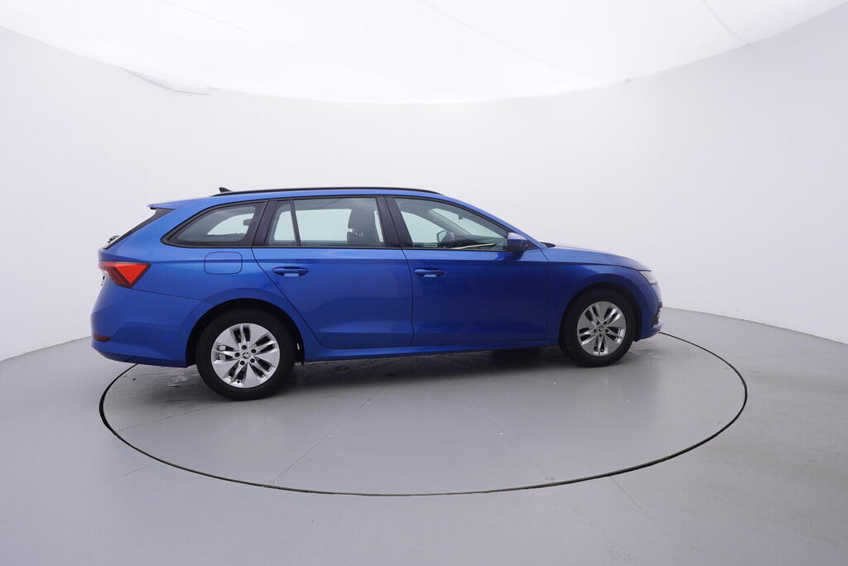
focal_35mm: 22
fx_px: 530
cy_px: 283
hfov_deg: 77.3
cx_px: 424
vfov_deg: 56.2
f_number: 5
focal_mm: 15
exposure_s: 1/80
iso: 200
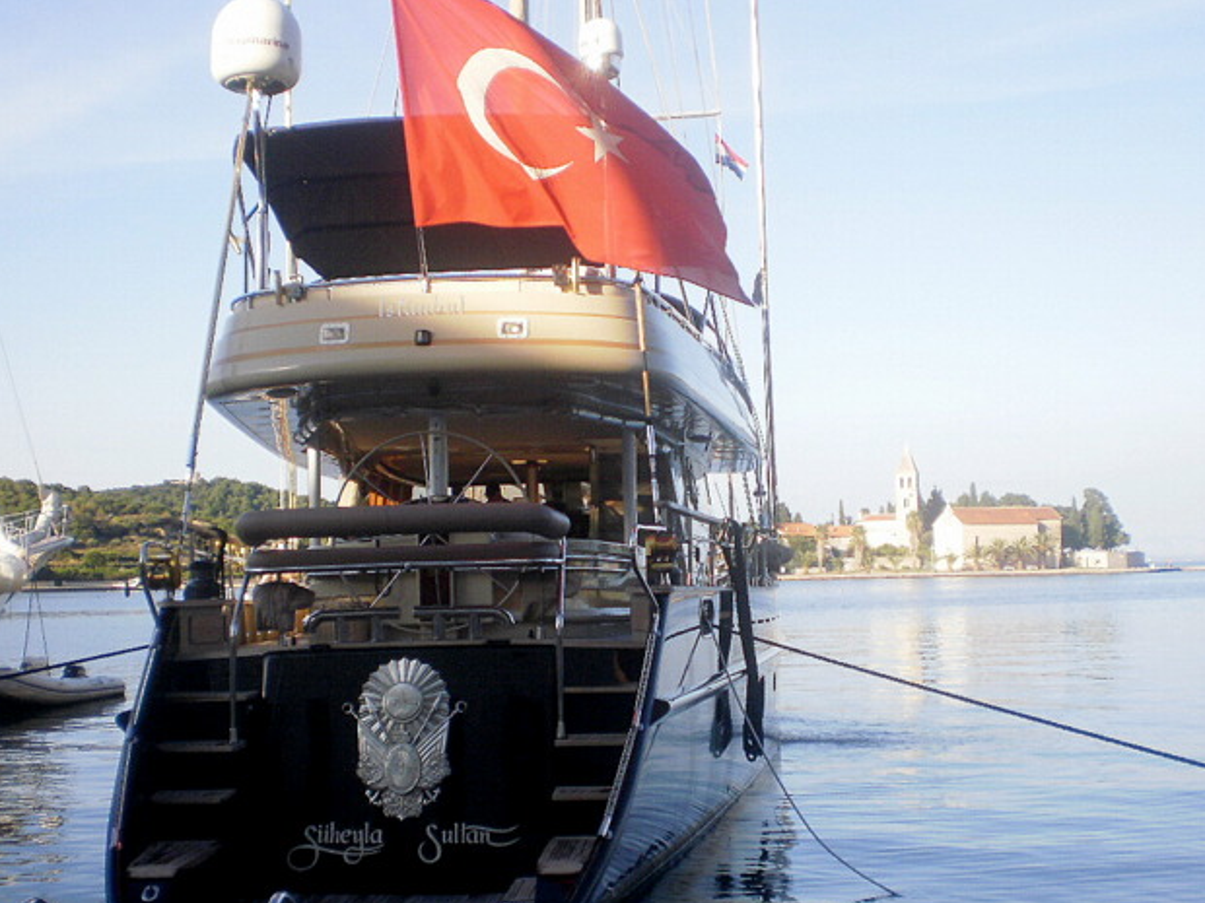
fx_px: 1706
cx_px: 653
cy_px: 487
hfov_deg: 38.9
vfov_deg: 29.7
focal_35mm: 49
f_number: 3.1
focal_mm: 6.3
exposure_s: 1/640
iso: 100
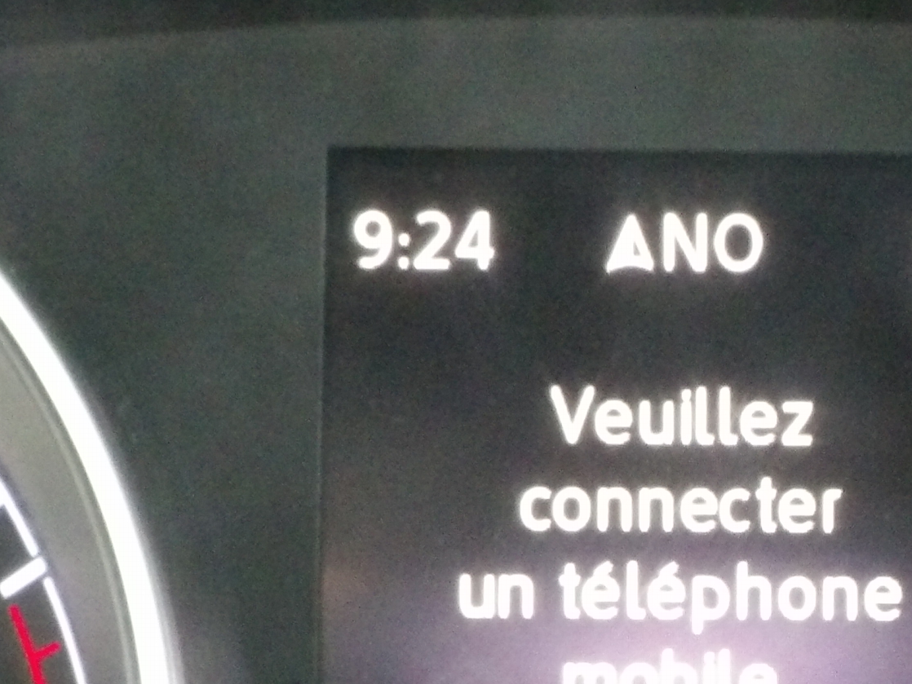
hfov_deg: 14.3
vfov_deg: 10.7
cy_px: 801
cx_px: 725
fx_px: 3610
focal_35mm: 137
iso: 800
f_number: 4.9
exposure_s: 1/8
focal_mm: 7.6
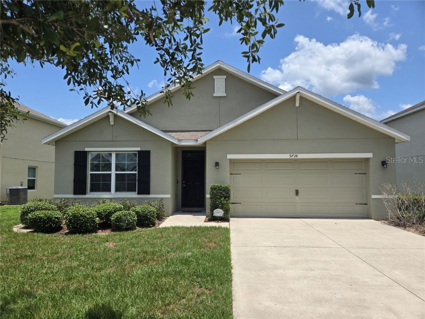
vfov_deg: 58.9
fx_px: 282
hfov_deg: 73.9
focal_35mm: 23
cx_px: 212
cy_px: 160
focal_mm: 5.4
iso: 25
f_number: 1.8
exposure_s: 1/2701
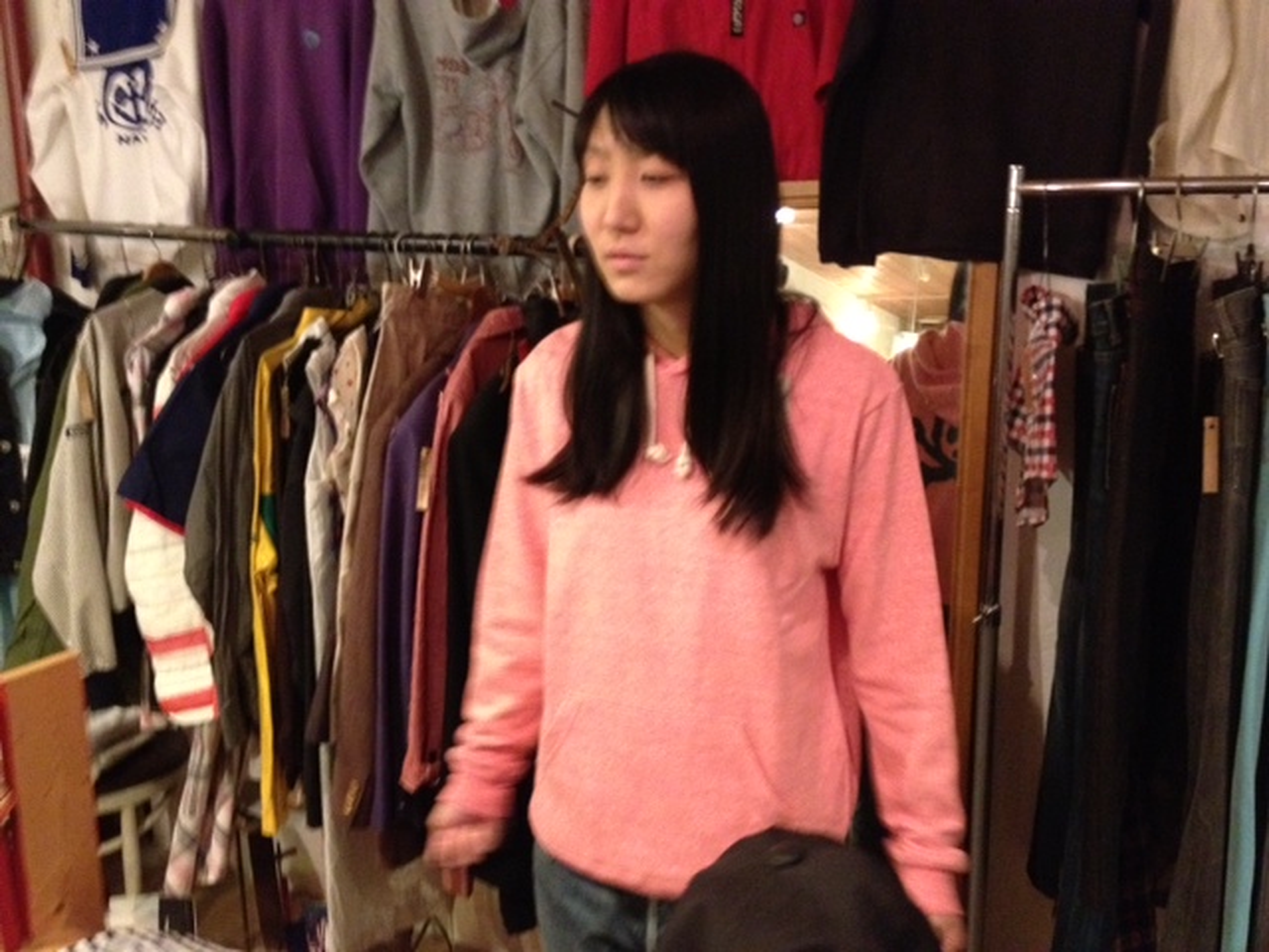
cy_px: 476
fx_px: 1283
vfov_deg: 40.7
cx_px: 634
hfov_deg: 52.6
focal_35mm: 35
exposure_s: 1/15
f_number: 2.4
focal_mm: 4.28
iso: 640
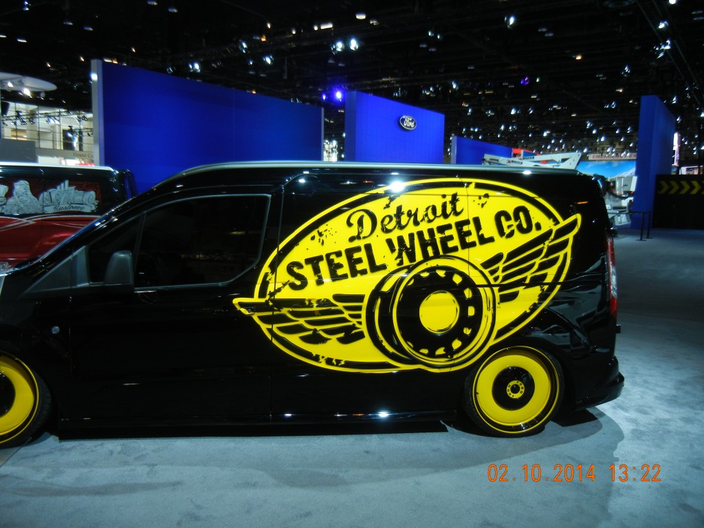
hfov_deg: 60.0
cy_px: 264
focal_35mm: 30
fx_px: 610
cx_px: 352
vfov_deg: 46.8
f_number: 3.5
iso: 239
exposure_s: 1/61.3
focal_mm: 5.4
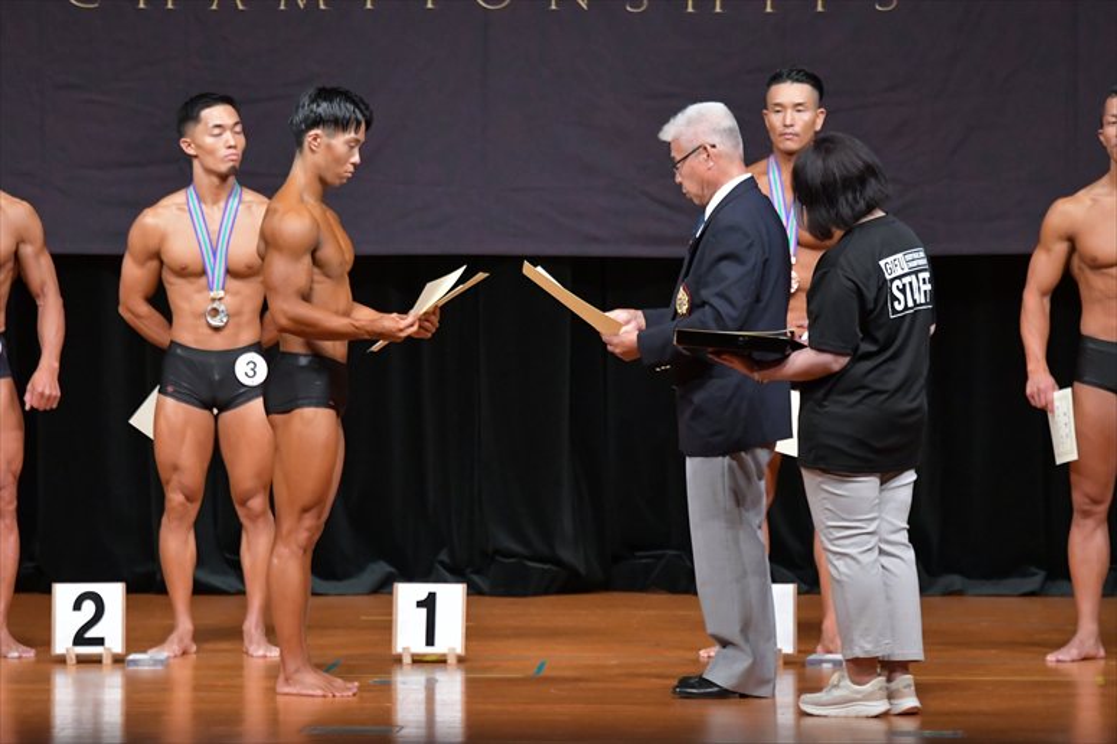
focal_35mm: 255
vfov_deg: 5.4
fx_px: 7908
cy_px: 372
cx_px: 558
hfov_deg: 8.1
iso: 5000
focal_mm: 170
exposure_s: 1/400
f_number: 5.6
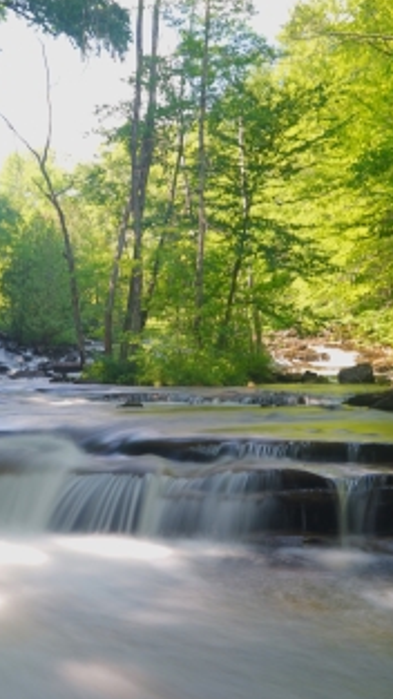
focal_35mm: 45
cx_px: 92
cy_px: 353
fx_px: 834
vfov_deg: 45.5
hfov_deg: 26.1
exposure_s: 2.5
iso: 50
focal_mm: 28
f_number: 10
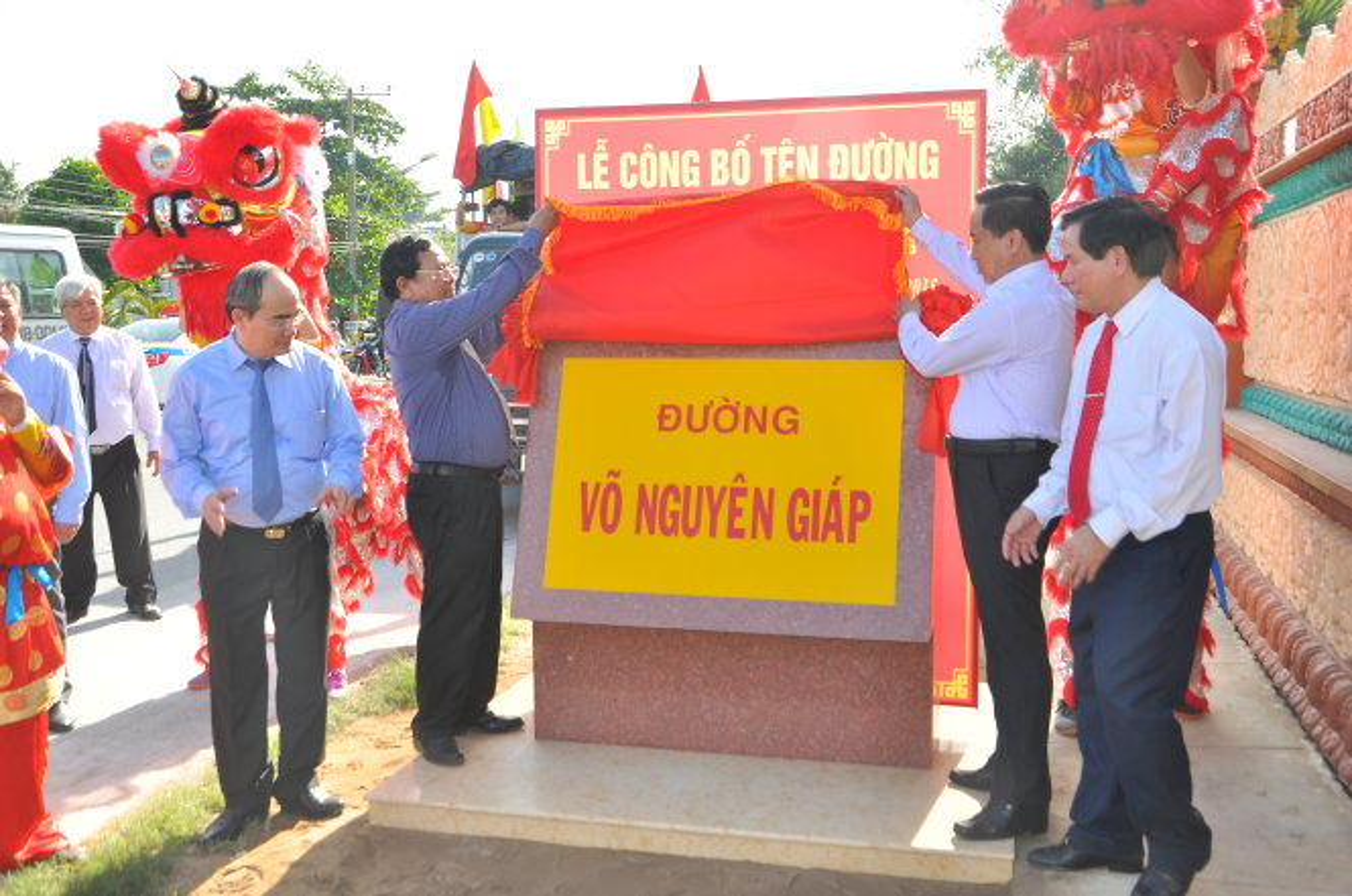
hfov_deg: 53.2
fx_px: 1350
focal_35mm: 36
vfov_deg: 36.7
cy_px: 448
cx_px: 676
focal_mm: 24
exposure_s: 1/200
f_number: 5.6
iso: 200
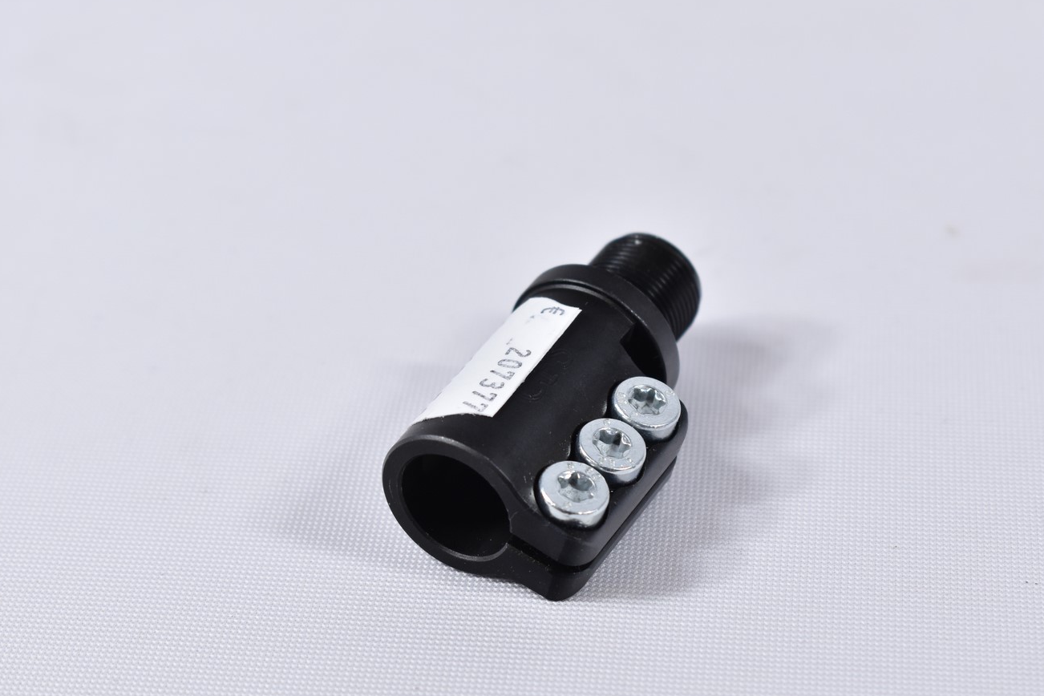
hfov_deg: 19.9
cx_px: 601
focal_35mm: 103
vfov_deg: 13.3
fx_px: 2976
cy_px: 422
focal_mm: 55
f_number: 5.6
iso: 640
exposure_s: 1/60
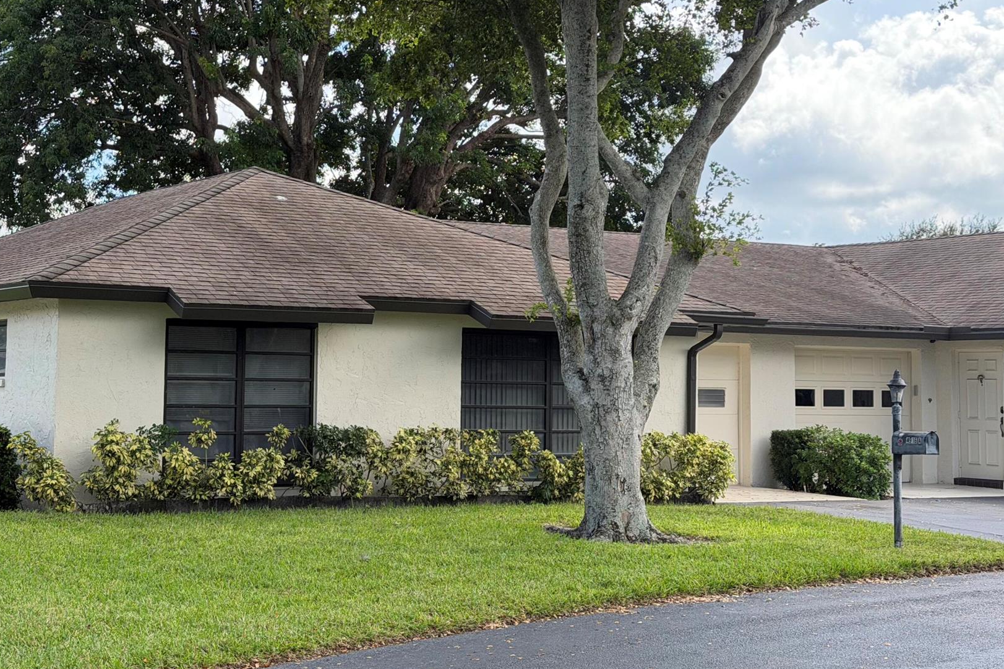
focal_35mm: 63
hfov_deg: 31.8
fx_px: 1757
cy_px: 242
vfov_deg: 21.5
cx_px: 426
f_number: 1.78
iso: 80
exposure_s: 1/1678
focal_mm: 6.76
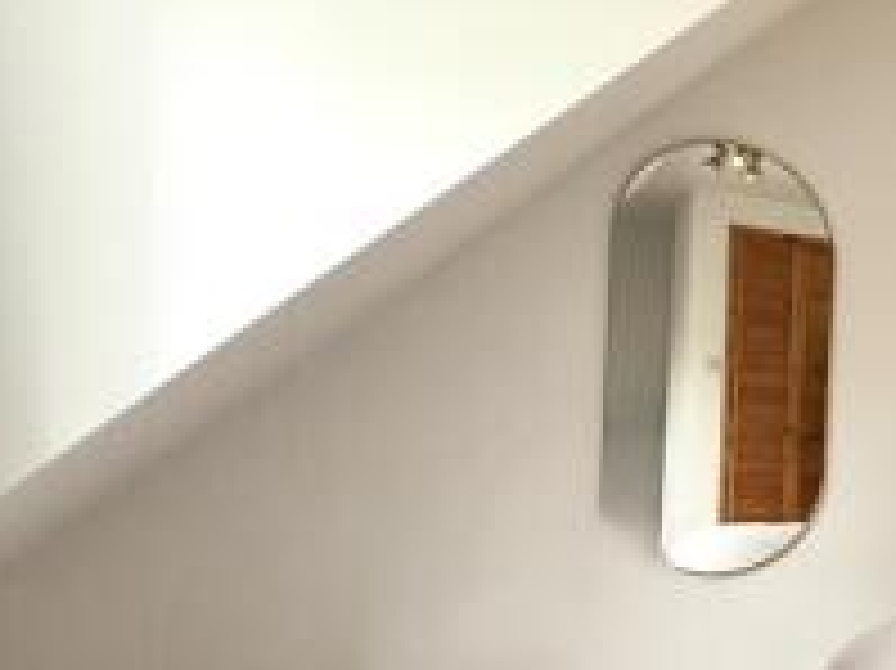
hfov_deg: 35.5
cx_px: 1087
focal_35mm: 41
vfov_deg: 34.6
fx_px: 1061
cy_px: 470
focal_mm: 2.22
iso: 320
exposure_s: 1/99
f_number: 2.2
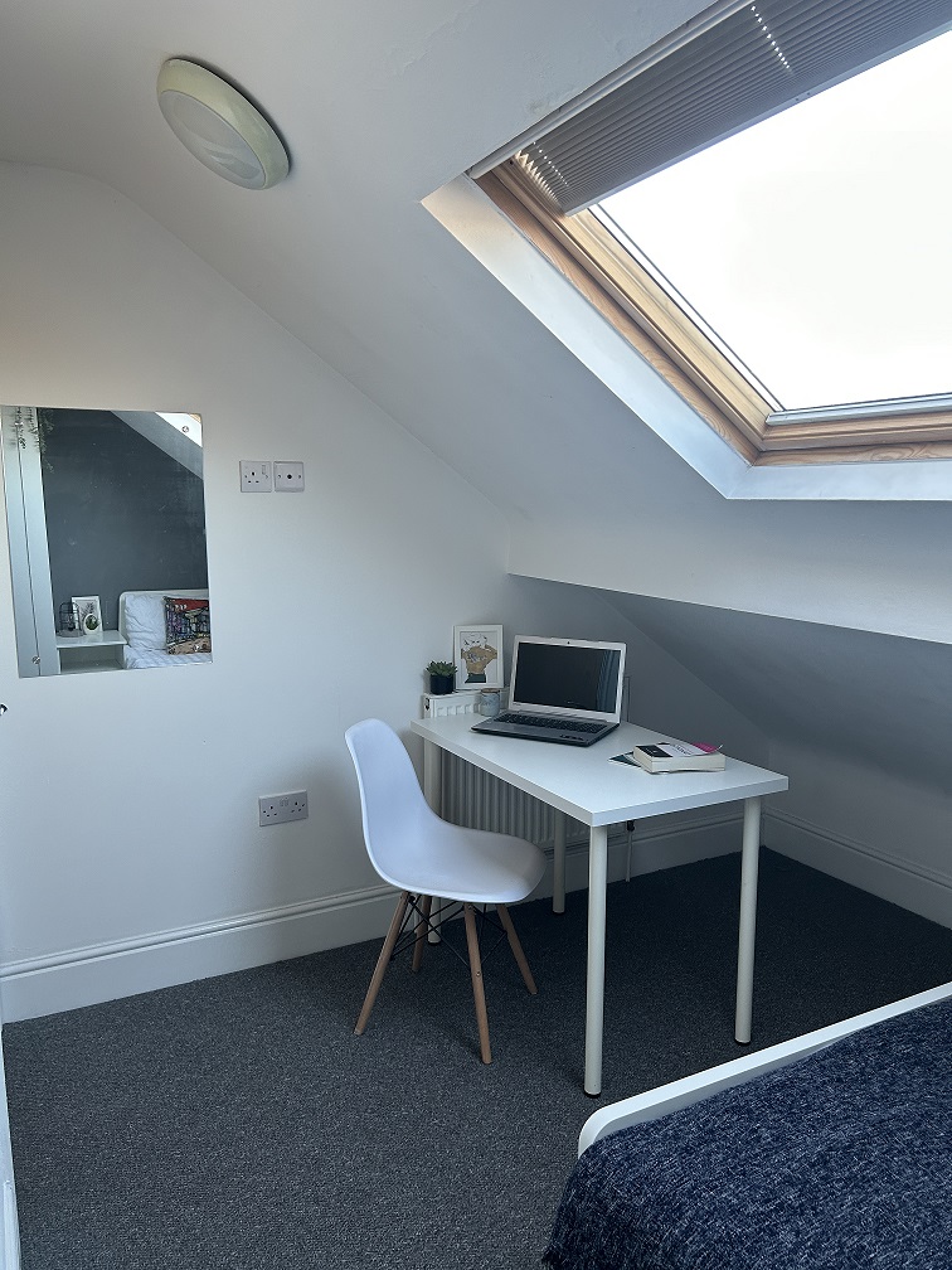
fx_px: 953
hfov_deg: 53.1
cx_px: 476
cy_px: 635
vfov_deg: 67.3
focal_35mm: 26
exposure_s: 1/121
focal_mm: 5.7
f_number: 1.5
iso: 100
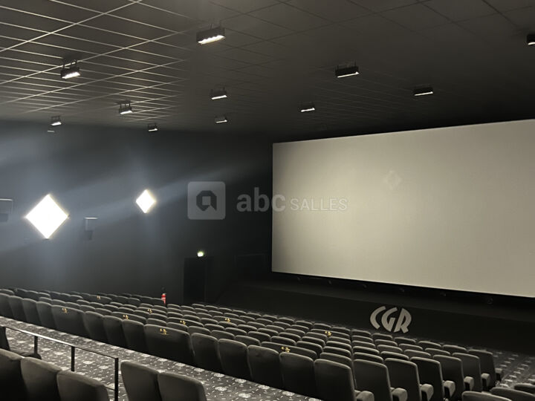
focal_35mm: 26
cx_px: 268
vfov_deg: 53.1
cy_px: 200
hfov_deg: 67.3
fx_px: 402
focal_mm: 5.7
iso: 1000
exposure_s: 1/25
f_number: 1.5
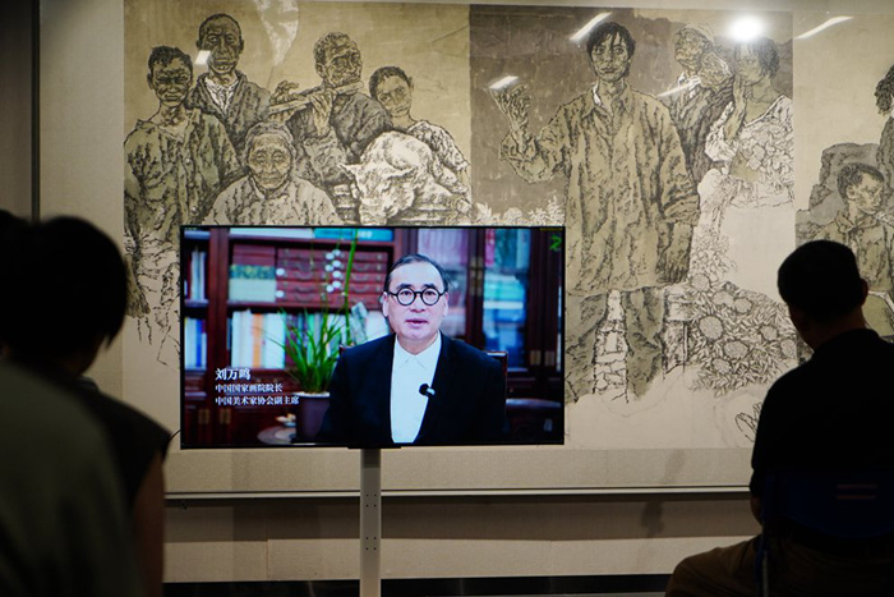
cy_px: 298
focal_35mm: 70
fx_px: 1739
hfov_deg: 28.8
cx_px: 447
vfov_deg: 19.5
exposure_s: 1/125
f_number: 4
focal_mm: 70
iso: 400
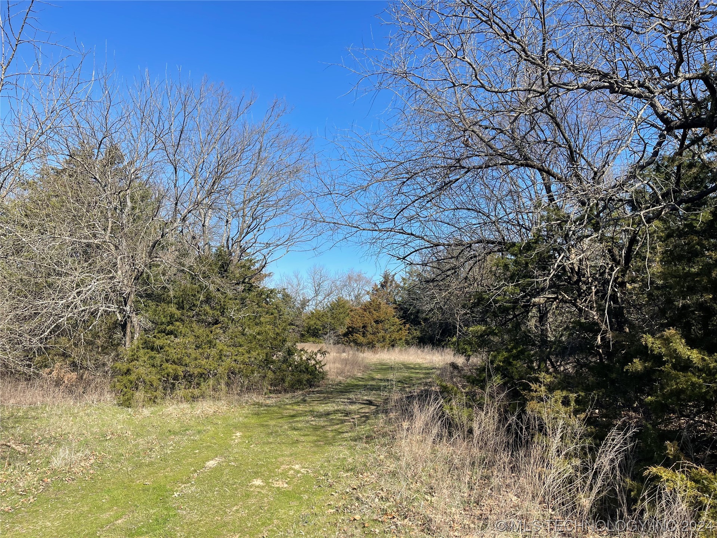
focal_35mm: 25
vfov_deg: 54.9
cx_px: 358
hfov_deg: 69.4
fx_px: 518
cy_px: 269
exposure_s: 1/1946
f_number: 1.6
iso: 32
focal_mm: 5.1
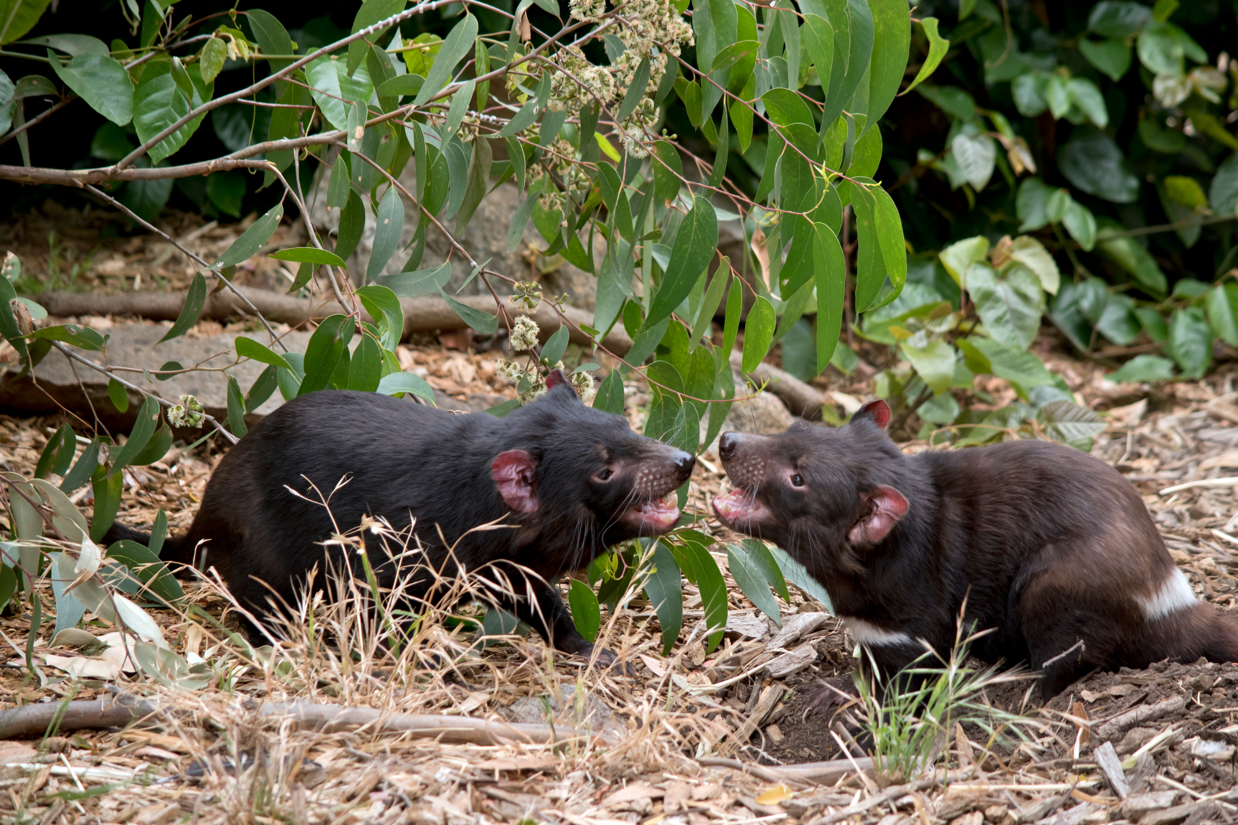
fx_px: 7221
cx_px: 619
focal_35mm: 210
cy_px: 412
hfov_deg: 9.8
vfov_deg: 6.5
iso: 400
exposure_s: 1/500
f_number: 5.6
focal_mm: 140
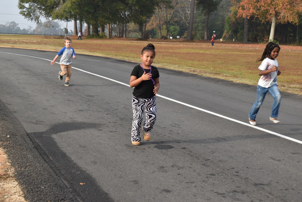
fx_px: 579
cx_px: 151
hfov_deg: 29.2
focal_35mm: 69
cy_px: 101
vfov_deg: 19.7
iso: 100
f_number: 7.1
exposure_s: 1/200
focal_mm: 46
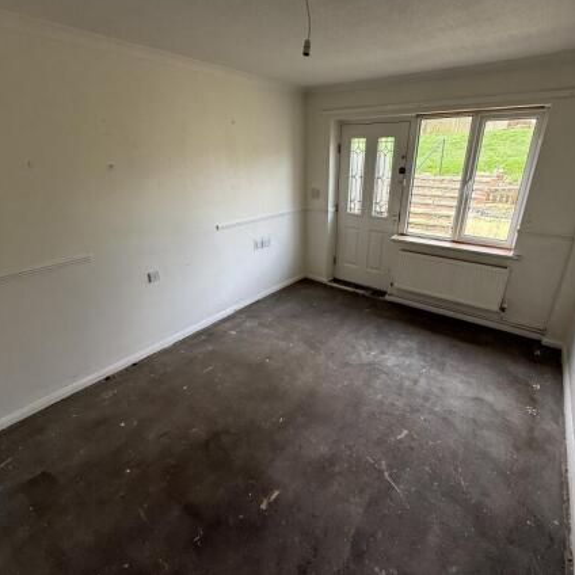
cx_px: 306
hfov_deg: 83.9
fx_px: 319
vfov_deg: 84.0
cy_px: 280
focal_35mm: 17
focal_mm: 2.22
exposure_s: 1/99
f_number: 2.2
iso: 160
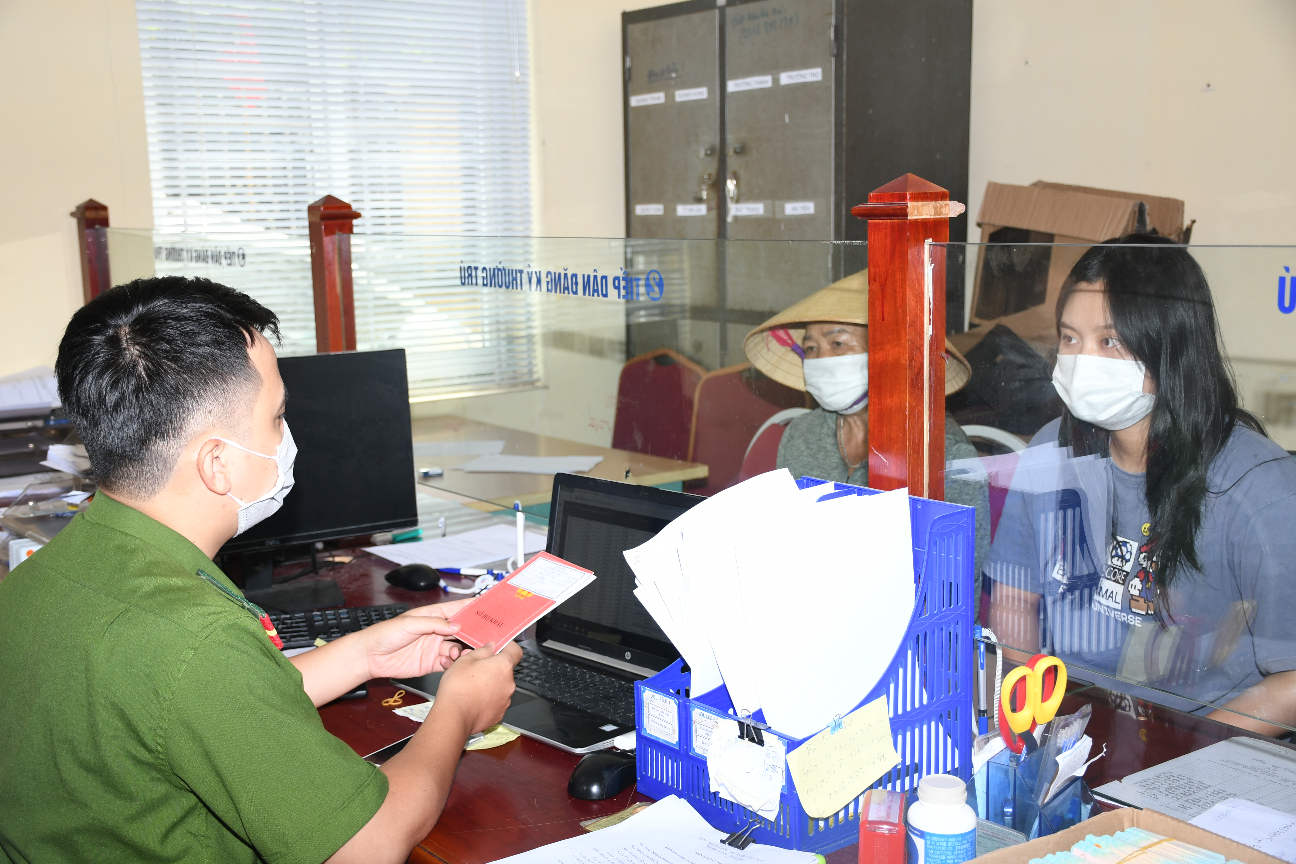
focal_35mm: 45
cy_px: 432
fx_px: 1620
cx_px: 648
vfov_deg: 29.9
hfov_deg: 43.6
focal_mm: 30
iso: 320
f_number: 4
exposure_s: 1/200
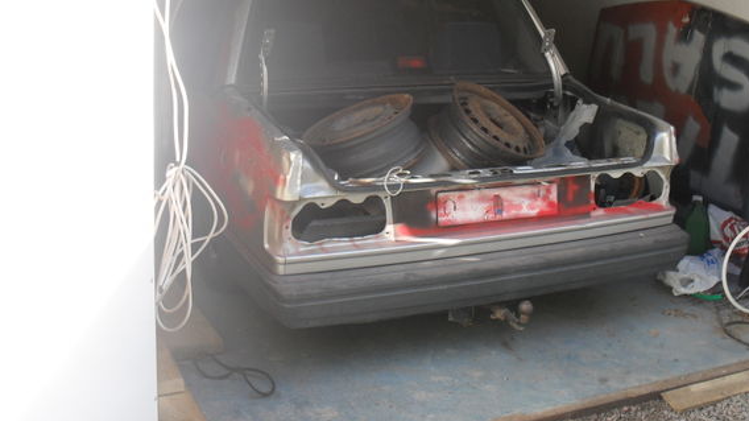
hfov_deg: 47.3
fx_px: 854
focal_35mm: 43
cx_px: 417
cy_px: 137
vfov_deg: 27.5
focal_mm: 6.3
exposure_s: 1/90
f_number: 3.2
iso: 100
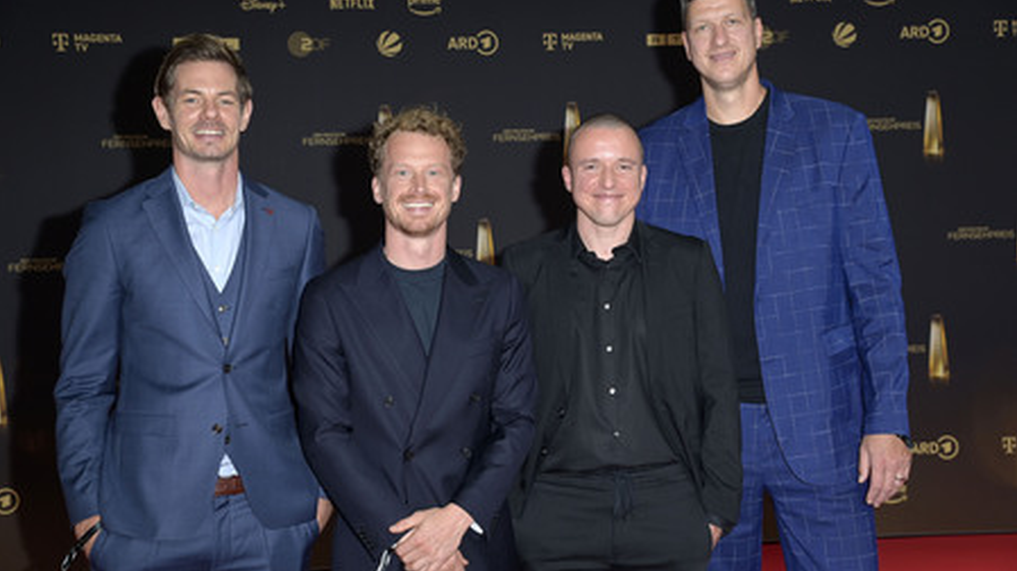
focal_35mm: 61
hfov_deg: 34.4
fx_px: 1644
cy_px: 279
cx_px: 508
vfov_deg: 19.7
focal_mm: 58
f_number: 5
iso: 1000
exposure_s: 1/250
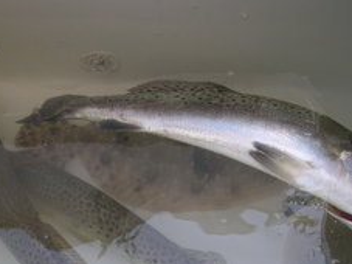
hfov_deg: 28.9
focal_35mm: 67
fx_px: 681
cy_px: 221
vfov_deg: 21.6
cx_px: 127
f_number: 2.8
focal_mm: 8
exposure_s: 1/112
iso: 100
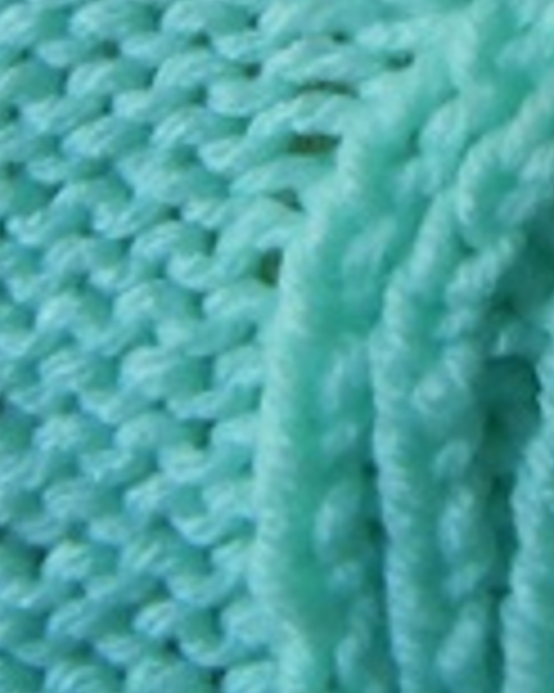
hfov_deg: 17.9
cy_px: -225
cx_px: 631
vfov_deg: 21.0
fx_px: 1682
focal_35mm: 82
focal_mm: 5.4
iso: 800
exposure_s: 1/40
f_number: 3.5
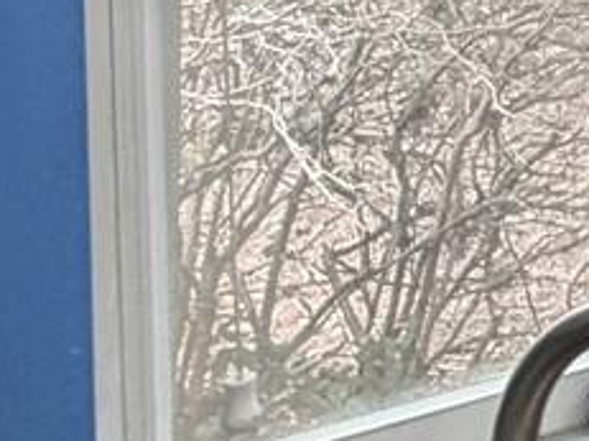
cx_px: 1494
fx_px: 1650
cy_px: -319
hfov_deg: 13.4
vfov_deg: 13.8
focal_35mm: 97
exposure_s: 1/120
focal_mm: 2.22
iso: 250
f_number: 2.2
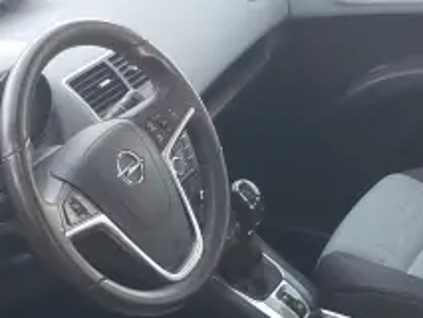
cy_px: 282
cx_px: 105
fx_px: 1100
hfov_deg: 21.6
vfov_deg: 16.2
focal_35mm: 90
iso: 250
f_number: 1.8
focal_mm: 4.6
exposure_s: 1/60
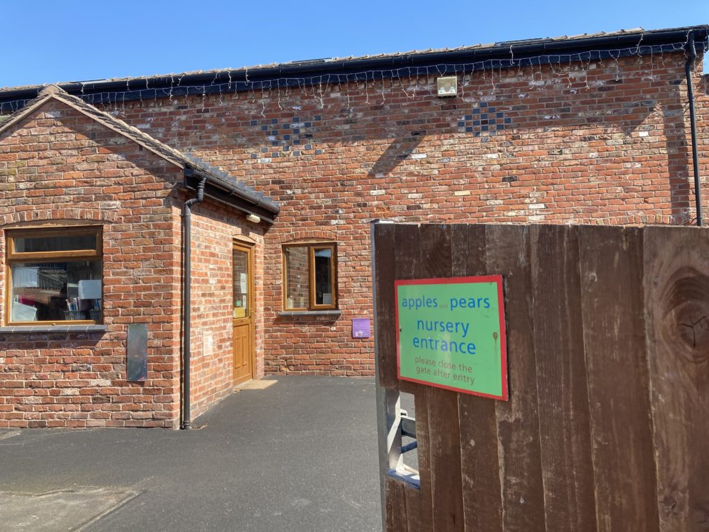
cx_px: 354
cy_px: 266
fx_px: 573
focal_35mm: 28
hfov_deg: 63.4
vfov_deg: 49.7
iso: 20
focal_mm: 3.99
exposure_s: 1/676
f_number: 1.8
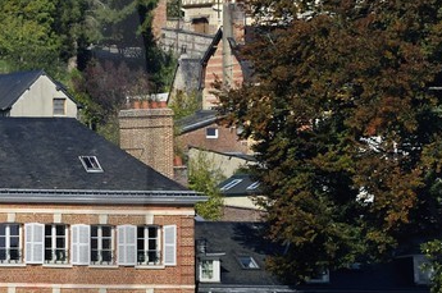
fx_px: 11378
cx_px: -379
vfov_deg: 1.5
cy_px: 125
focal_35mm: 928
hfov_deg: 2.2
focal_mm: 200
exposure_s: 1/320
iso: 200
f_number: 13
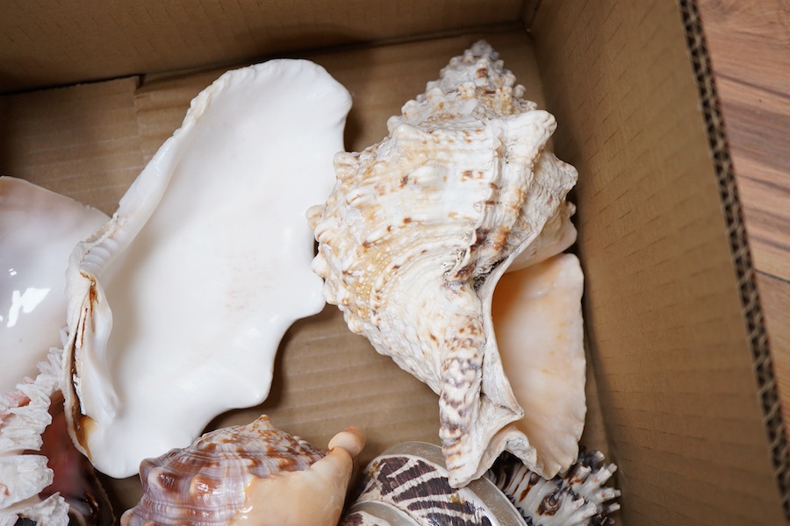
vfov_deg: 29.9
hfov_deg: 43.6
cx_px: 395
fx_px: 987
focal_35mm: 45
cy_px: 263
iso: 1250
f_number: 4
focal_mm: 30
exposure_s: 1/125
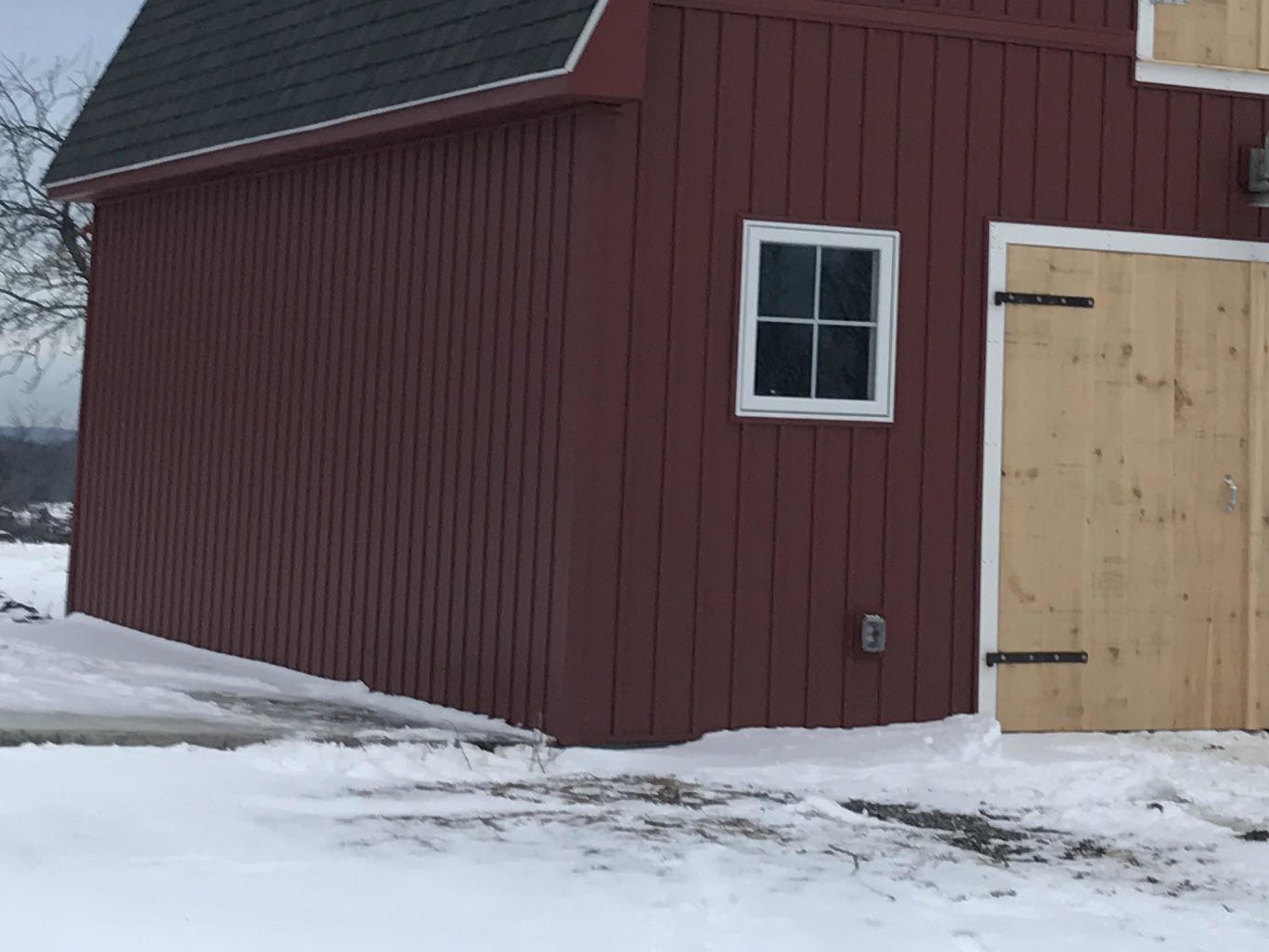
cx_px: 858
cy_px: 151
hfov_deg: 23.4
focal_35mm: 83
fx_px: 3043
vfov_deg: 17.6
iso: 25
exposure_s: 1/120
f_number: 1.8
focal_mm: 3.99
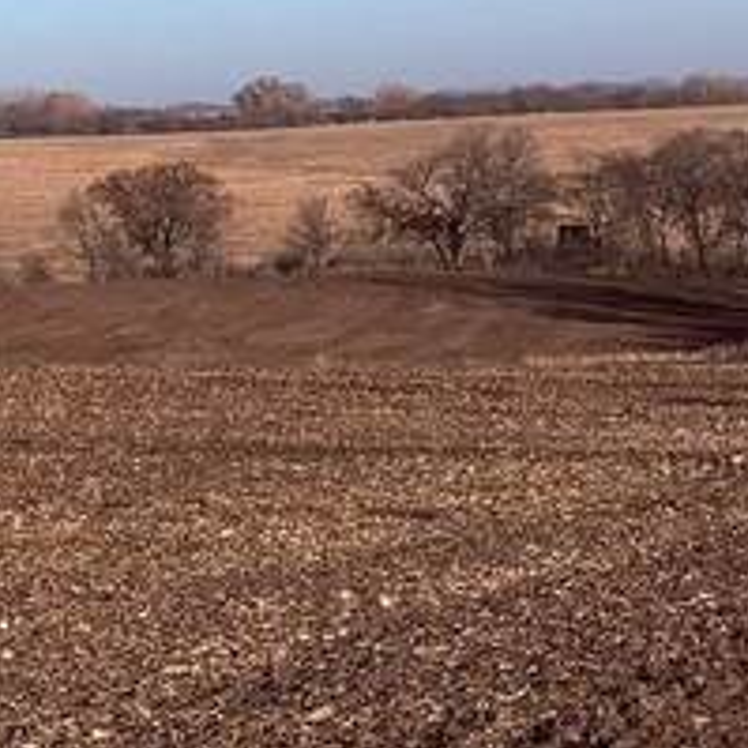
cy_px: -594
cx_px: -436
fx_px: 3618
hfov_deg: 11.2
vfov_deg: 11.0
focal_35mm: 148
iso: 50
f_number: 1.6
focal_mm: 5.96
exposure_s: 1/4608
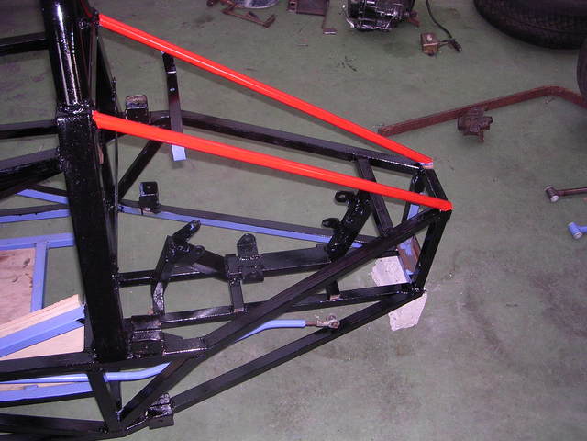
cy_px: 220
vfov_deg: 37.7
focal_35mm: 38
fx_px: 644
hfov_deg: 49.0
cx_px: 294
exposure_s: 1/60.1
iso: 215
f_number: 2.8
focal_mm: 5.8
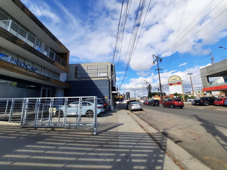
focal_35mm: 13
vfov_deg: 89.9
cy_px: 85
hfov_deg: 106.2
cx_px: 114
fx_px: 85
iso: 40
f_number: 2.2
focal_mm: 1.74
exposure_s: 1/1511
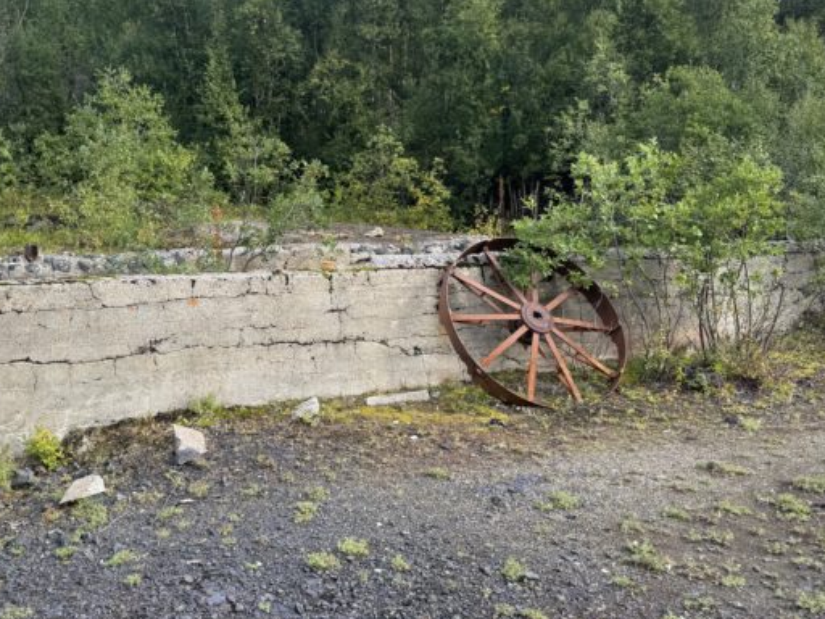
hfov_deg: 50.5
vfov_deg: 39.4
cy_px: 229
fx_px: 858
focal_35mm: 36
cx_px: 284
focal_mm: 6.76
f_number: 1.78
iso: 80
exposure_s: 1/488
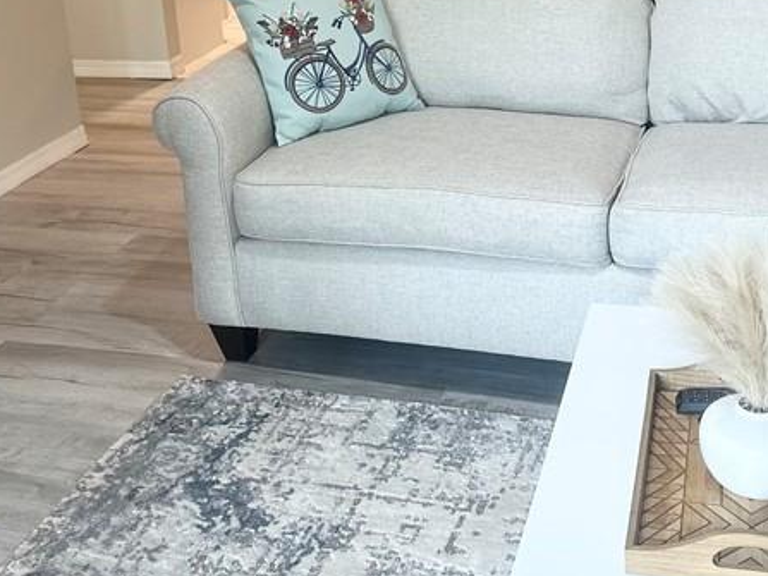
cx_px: 337
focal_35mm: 55
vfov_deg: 25.8
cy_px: 64
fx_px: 1220
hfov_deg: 34.9
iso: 125
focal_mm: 6.86
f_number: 1.78
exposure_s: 1/60
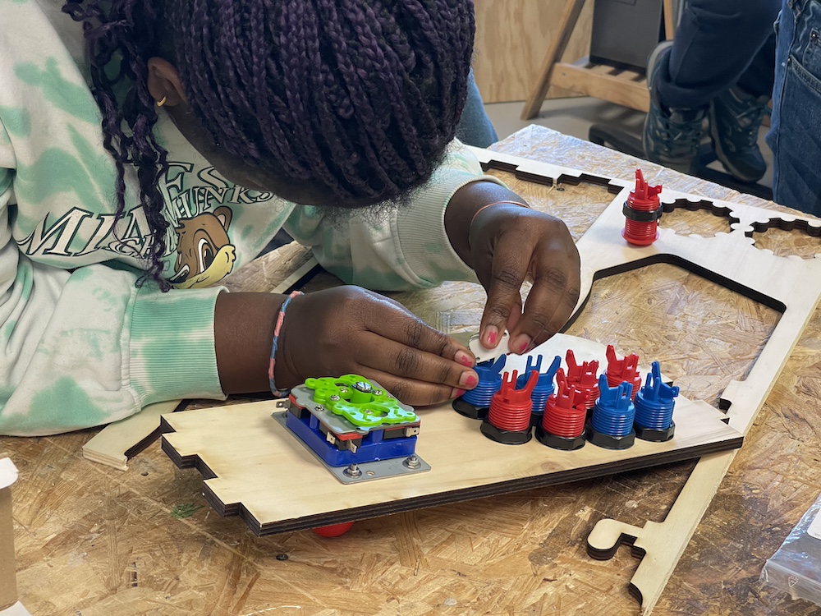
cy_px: 308
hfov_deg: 30.3
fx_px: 1518
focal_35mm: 64
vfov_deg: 22.9
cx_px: 410
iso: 160
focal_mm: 7.5
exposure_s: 1/50
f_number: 2.2
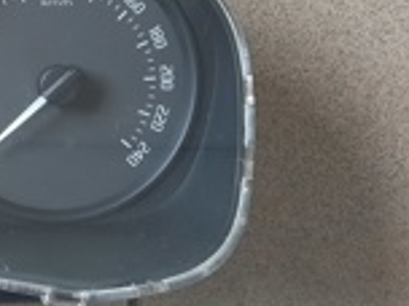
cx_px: -121
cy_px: 55
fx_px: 815
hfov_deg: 24.6
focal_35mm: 69
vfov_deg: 21.0
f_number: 2
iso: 320
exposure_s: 1/33
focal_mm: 4.6
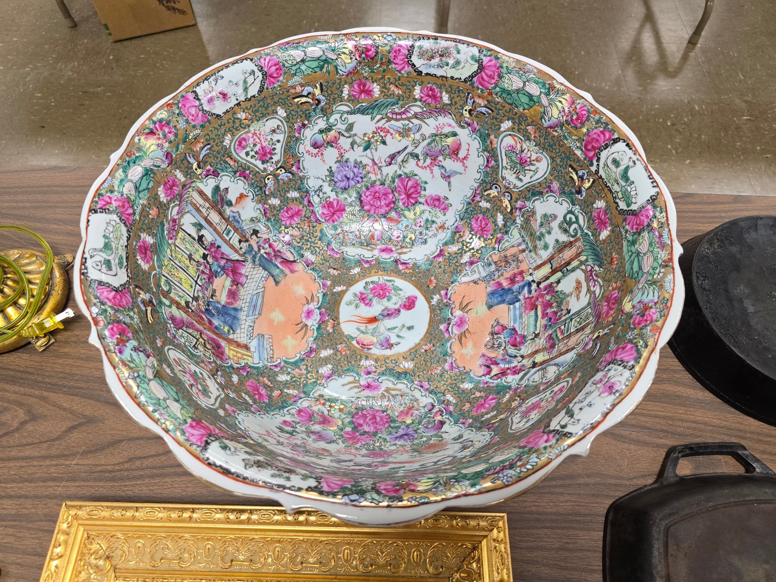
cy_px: 291
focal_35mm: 23
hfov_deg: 73.9
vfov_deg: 58.9
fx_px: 516
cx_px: 388
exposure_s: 1/62
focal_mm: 6.3
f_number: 1.7
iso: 250
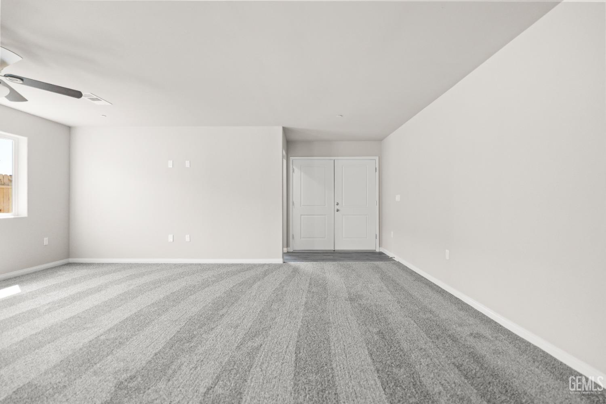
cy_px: 202
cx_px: 303
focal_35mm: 16
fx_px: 269
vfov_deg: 73.7
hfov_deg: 96.7
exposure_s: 1/125
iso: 640
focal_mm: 16
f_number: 1.8
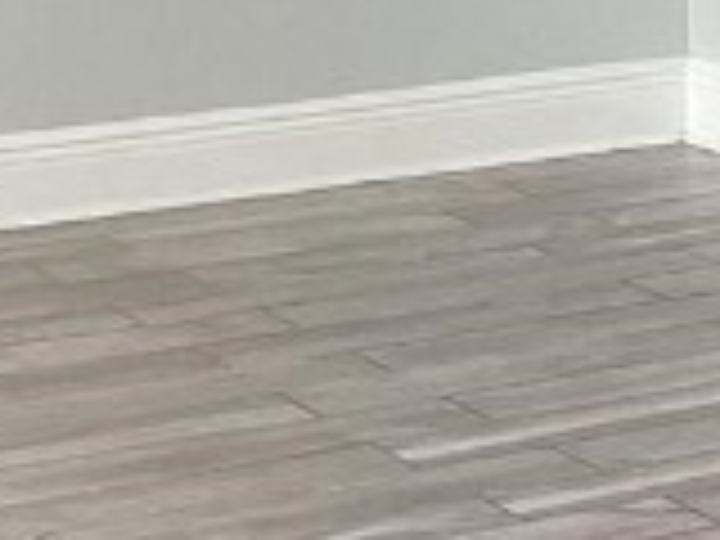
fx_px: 4139
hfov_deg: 8.7
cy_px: -225
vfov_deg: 7.4
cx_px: 1948
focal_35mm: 199
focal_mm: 3.3
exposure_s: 1/60
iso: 64
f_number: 2.4
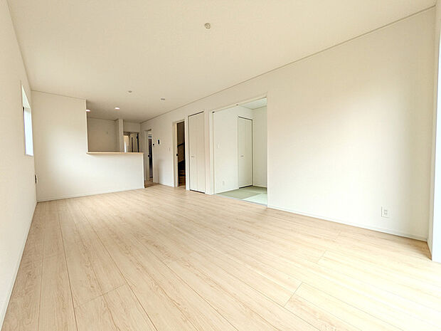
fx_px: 178
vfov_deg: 85.7
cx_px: 220
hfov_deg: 102.1
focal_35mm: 14
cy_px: 166
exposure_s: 1/153
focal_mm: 1.83
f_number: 2.2
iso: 50
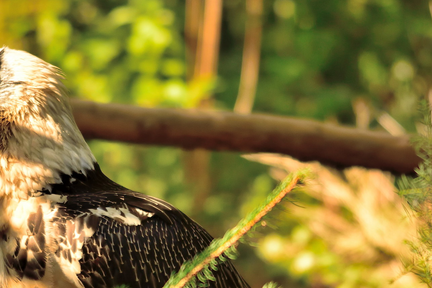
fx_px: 7403
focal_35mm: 617
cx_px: 118
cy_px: 227
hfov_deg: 3.3
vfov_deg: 2.2
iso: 800
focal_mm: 220
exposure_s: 1/500
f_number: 5.6
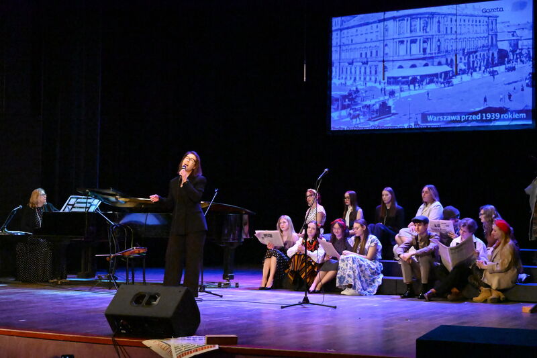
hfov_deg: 33.9
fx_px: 880
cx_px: 268
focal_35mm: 59
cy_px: 179
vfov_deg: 23.0
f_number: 6.3
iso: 45600
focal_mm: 59
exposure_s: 1/800
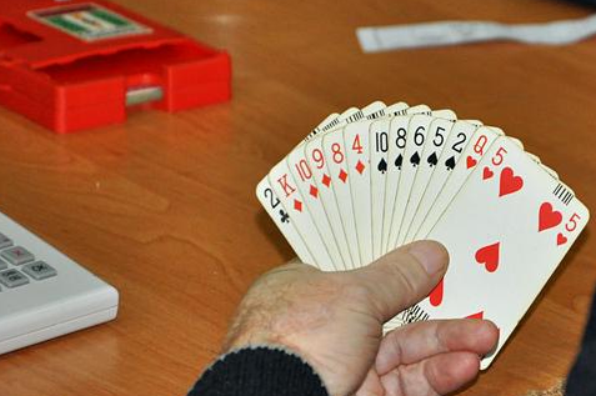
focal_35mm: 281
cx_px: 499
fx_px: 4645
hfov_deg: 7.3
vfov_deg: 4.9
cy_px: 187
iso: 1250
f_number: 5.6
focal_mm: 105
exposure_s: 1/60
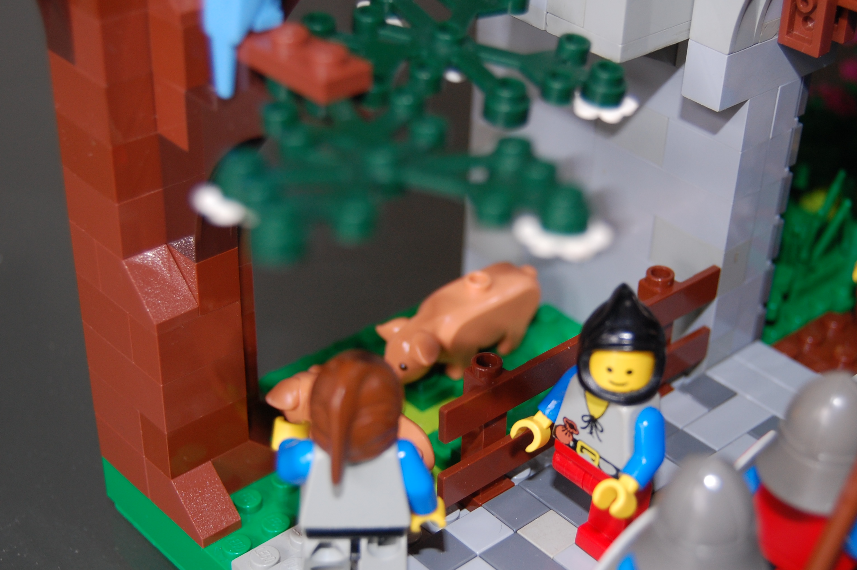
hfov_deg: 32.4
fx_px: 1475
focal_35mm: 62
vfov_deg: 21.9
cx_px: 472
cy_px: 324
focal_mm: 34
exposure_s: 1/60
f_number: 4.5
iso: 360
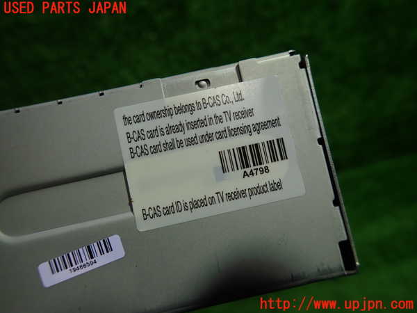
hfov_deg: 69.4
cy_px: 156
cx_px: 208
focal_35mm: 25
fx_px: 301
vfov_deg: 54.9
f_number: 2
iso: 100
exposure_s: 1/60
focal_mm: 4.5
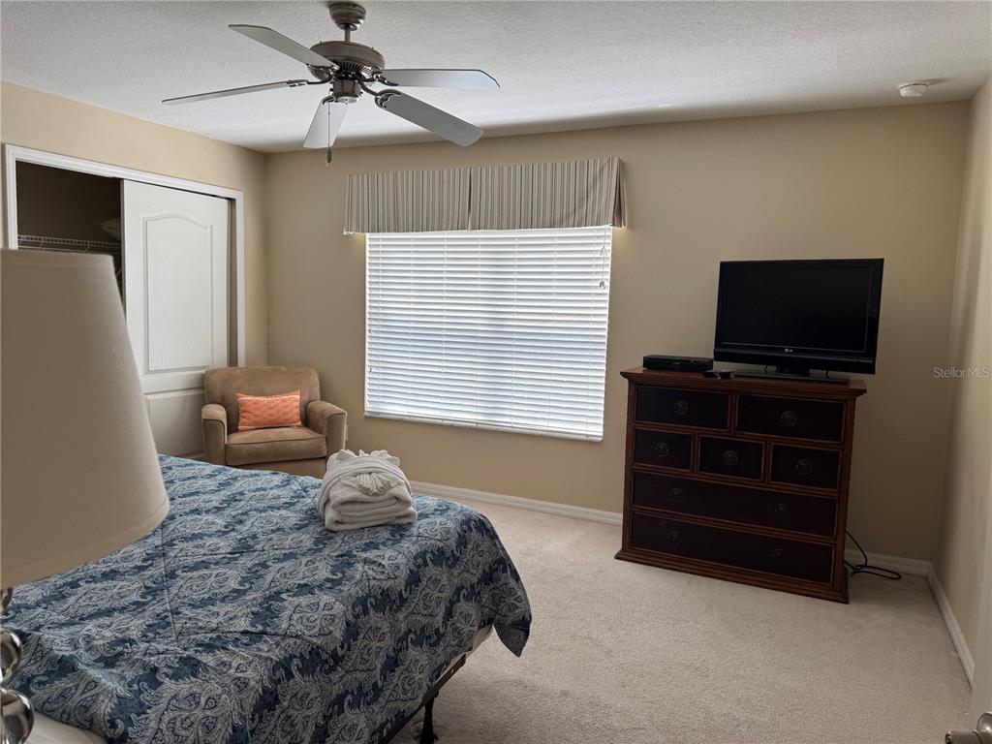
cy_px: 372
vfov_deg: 56.8
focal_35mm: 24
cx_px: 496
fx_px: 688
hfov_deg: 71.6
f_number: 1.78
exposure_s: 1/120
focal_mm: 6.76
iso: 80
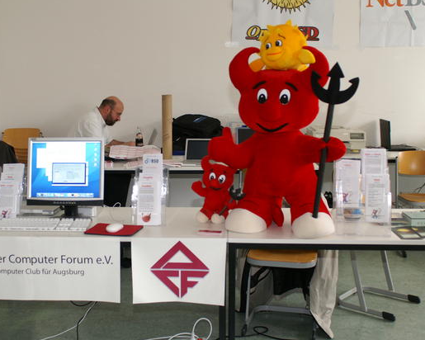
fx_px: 616
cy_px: 172
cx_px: 167
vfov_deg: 30.8
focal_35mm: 49
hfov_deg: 37.9
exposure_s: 1/60
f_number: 2.8
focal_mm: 28
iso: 200
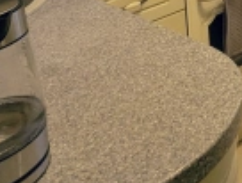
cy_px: -197
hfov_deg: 21.2
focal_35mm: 73
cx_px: 390
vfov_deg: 15.5
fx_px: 512
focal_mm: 2.35
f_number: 2.2
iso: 203
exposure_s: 1/50
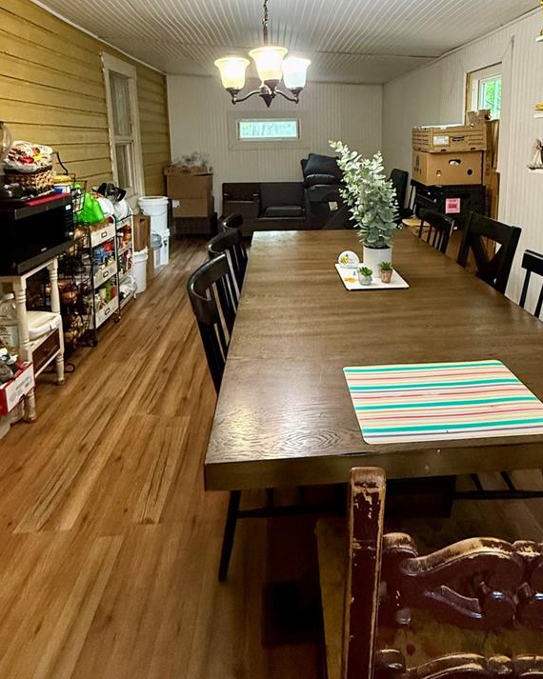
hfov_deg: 60.4
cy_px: 207
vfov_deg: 69.7
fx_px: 462
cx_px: 321
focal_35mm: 23
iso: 320
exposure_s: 1/60
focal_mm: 2.22
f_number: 2.2
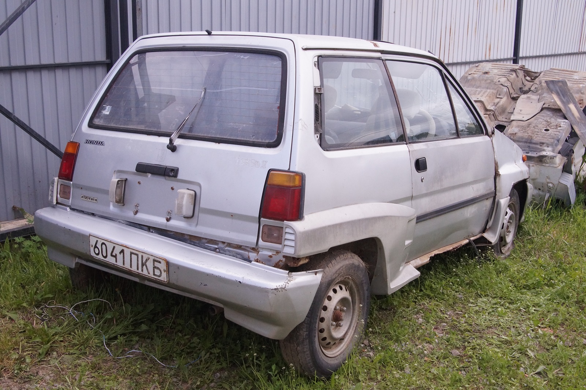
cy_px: 195
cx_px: 293
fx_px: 683
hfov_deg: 46.4
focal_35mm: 42
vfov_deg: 31.9
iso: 1600
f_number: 9
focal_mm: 28
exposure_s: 1/1250
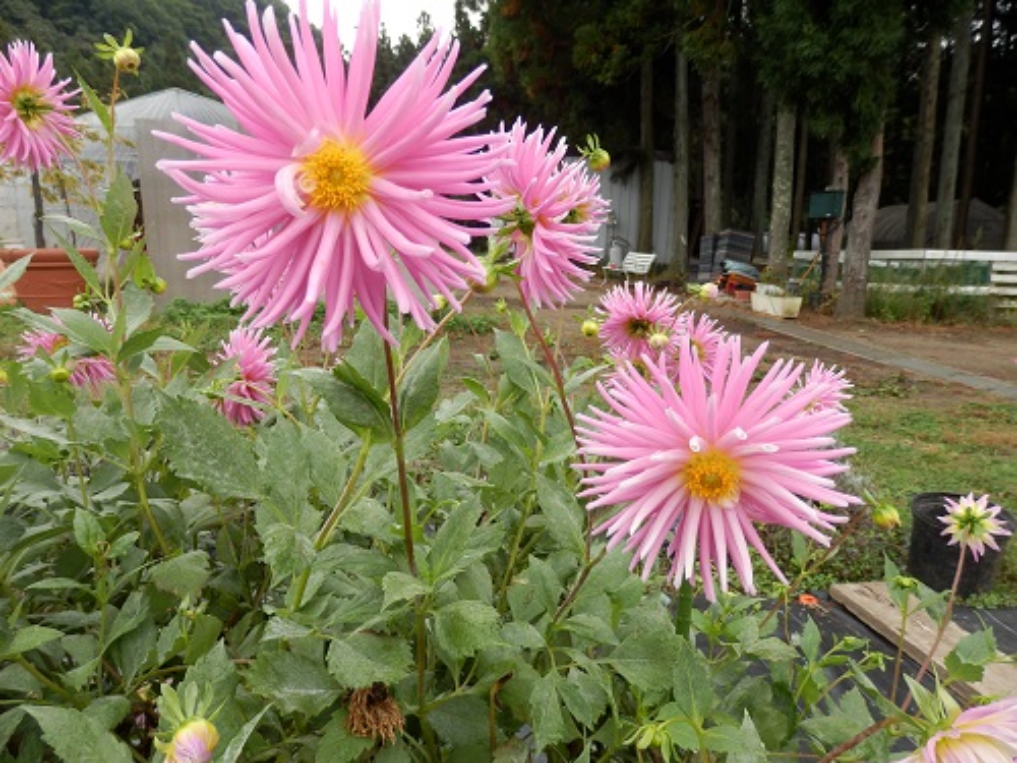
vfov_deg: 54.9
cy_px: 382
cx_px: 508
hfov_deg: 69.4
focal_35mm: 25
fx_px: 734
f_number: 3
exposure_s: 1/200
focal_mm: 4.5
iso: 80
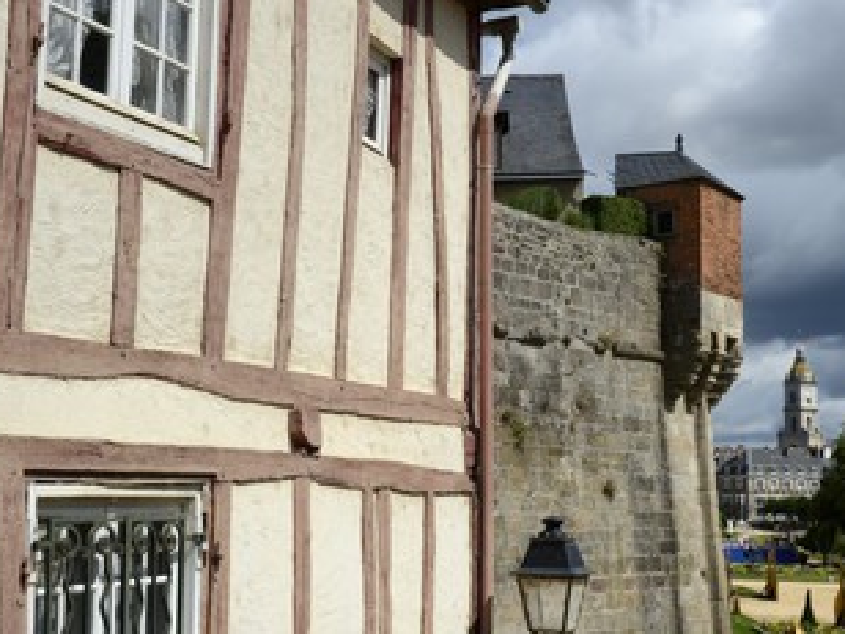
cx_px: 453
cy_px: 362
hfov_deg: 32.7
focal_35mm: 59
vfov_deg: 24.8
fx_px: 1440
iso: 200
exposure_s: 1/200
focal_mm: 45
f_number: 16
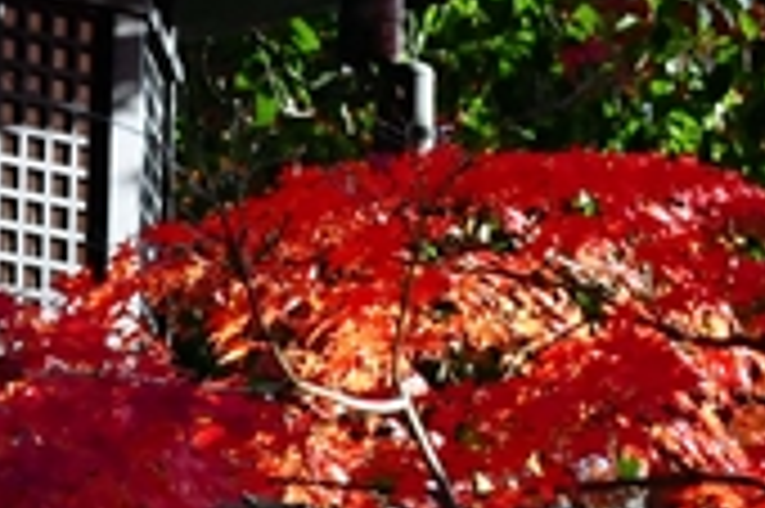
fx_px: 8244
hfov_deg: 5.3
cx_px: -158
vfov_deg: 3.5
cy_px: 708
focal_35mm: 388
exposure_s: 1/320
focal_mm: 55
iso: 1250
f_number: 9
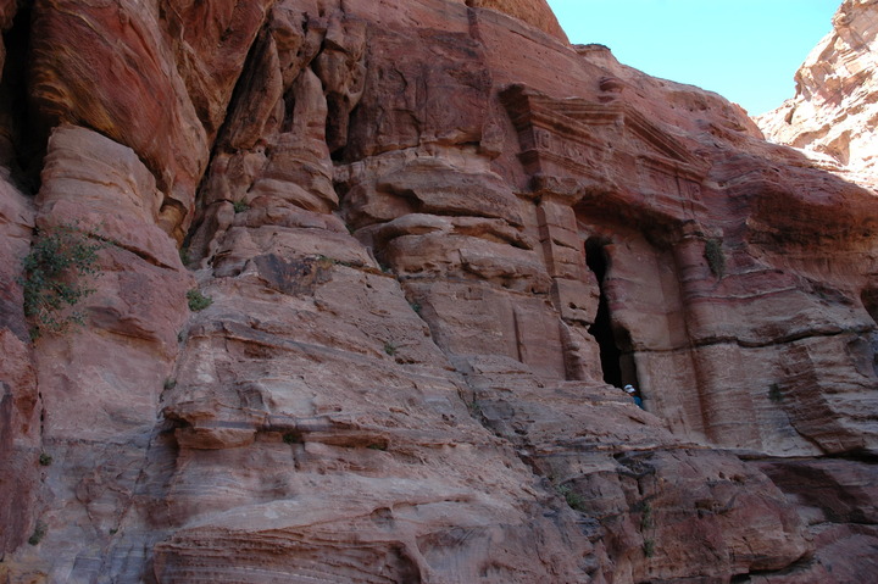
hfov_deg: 67.4
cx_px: 439
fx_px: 658
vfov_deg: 47.9
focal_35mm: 27
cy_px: 292
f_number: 6.3
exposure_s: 1/125
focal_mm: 18
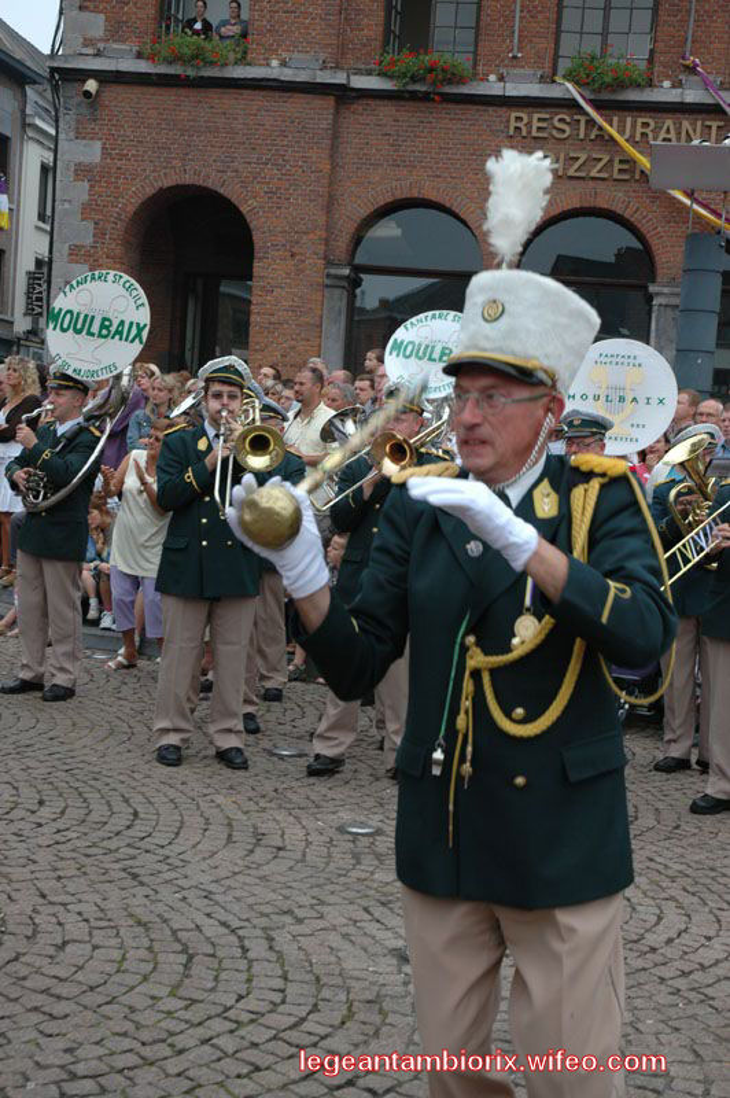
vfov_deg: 37.9
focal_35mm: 52
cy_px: 549
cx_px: 365
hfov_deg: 25.7
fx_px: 1600
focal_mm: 35
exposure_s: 1/200
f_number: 6.3
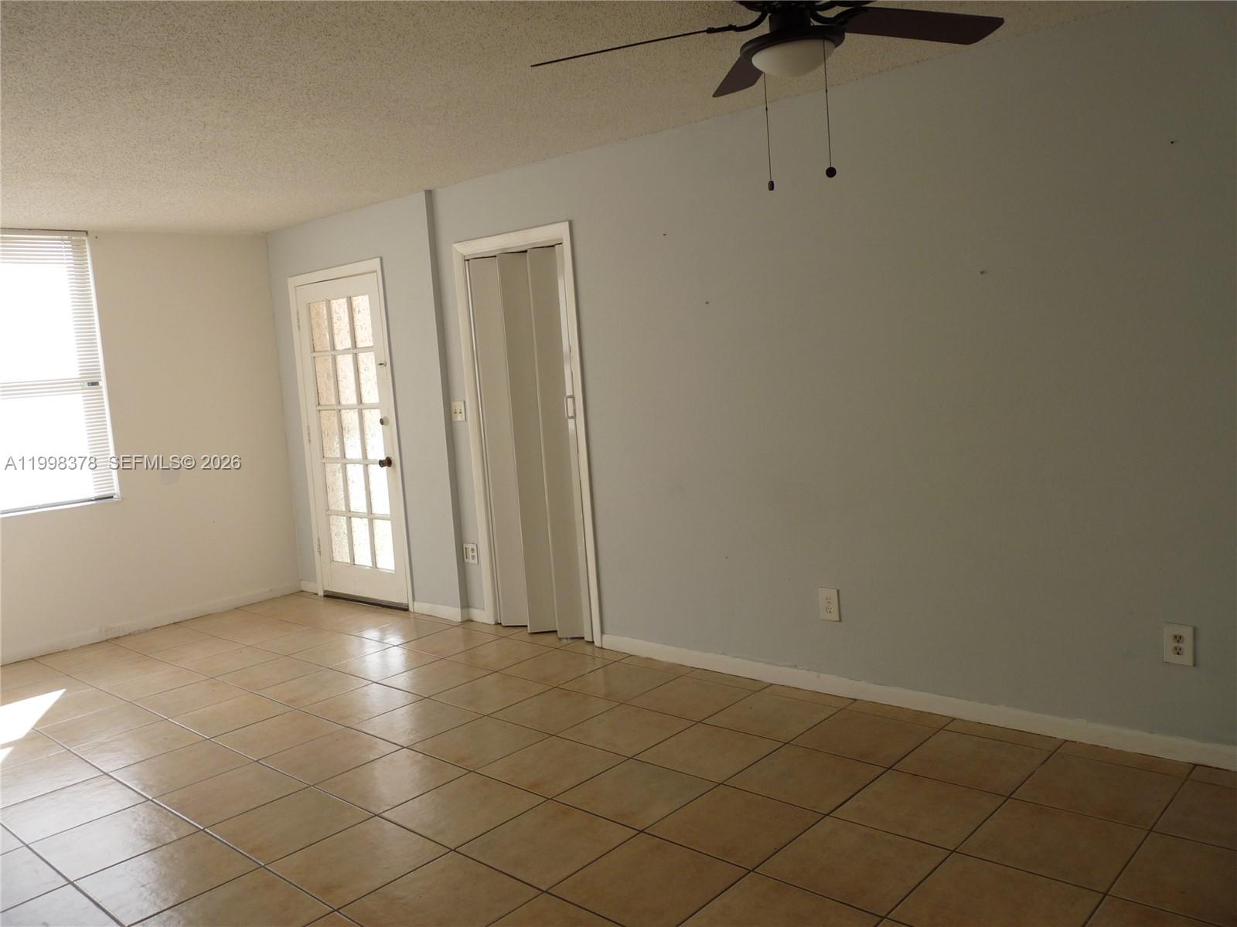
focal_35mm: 27
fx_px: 965
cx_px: 618
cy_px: 464
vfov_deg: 51.4
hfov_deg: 65.3
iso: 100
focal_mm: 4.8
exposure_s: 1/100
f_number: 3.6
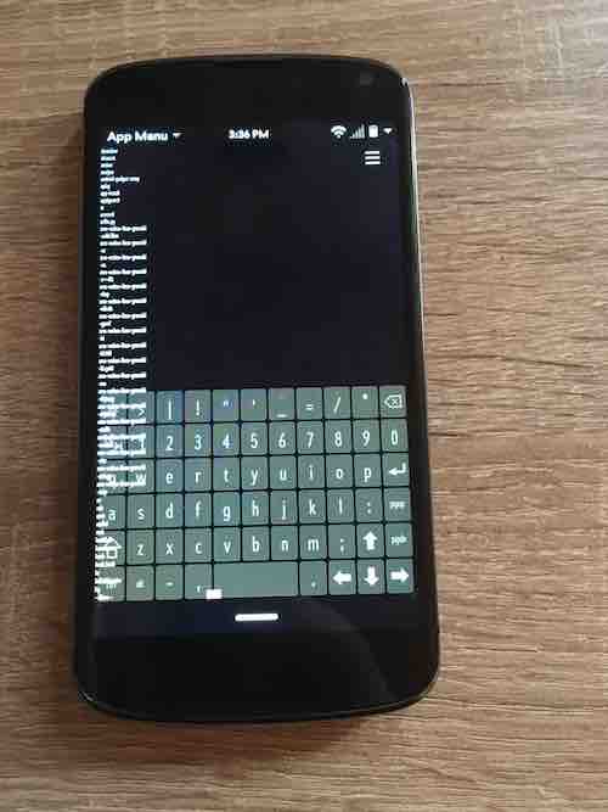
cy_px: 406
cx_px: 304
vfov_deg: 61.7
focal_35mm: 29
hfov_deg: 48.2
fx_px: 679
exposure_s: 1/17
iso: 500
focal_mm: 4.15
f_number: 2.2
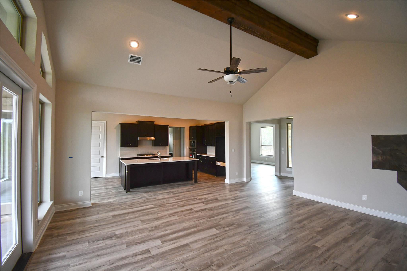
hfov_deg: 100.4
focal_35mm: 15
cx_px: 204
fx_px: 170
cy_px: 136
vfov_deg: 77.3
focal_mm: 10
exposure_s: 1/250
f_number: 4.5
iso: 800
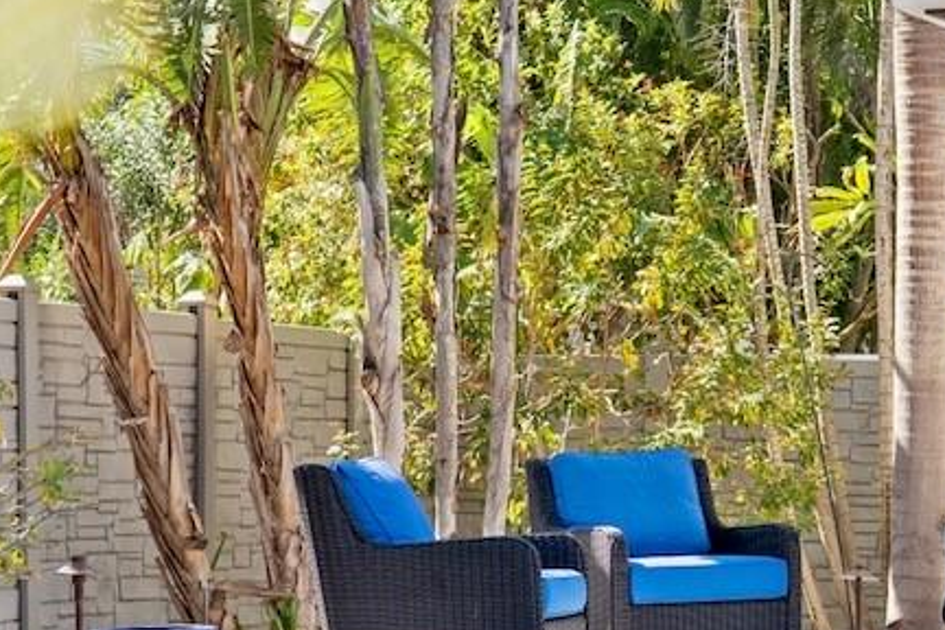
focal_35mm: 148
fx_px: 3885
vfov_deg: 9.3
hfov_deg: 13.8
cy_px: 467
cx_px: 833
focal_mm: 50
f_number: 4
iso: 100
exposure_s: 1/160
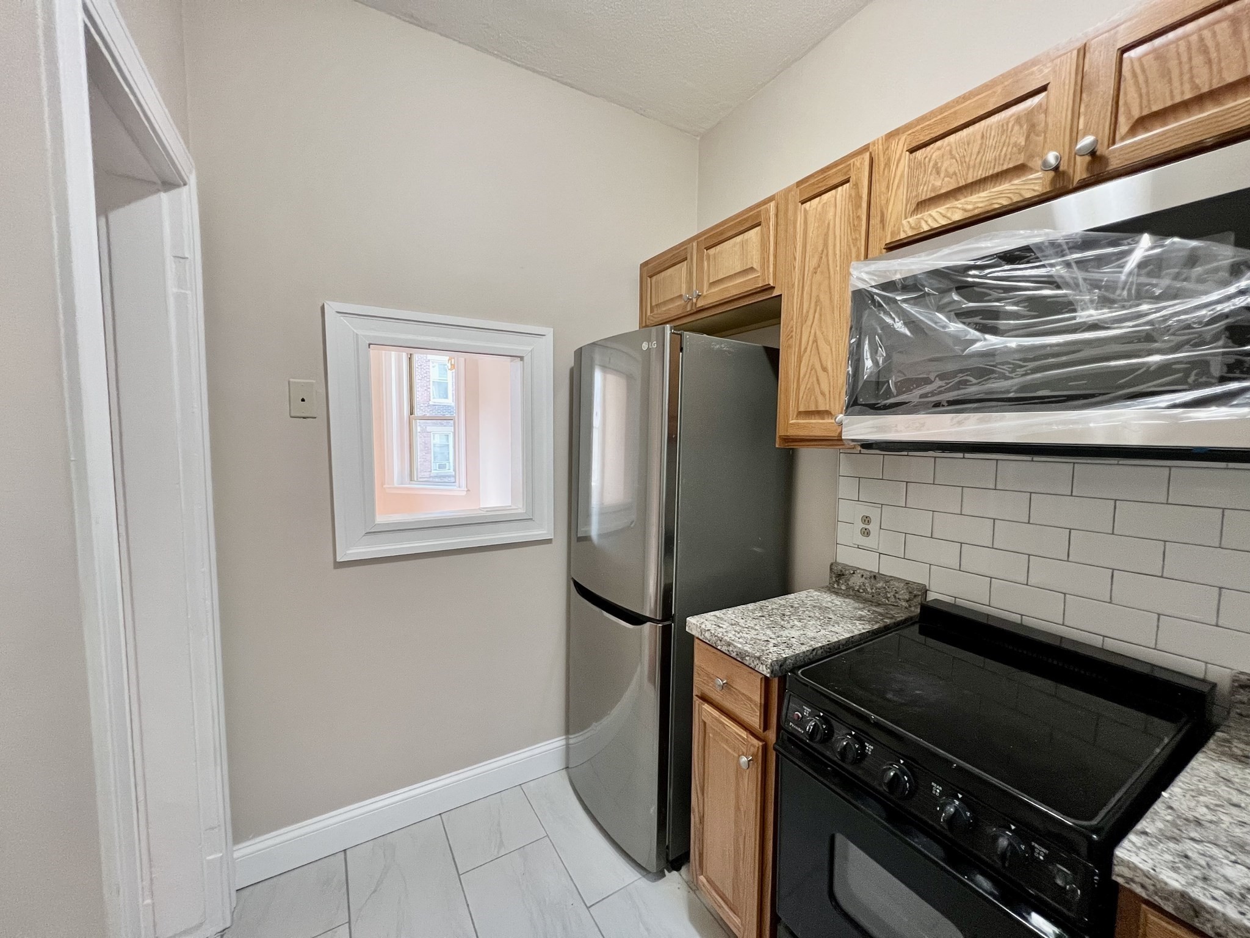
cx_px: 625
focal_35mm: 13
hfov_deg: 106.2
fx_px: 469
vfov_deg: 89.9
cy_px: 469
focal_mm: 1.57
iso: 250
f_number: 1.8
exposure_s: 1/120
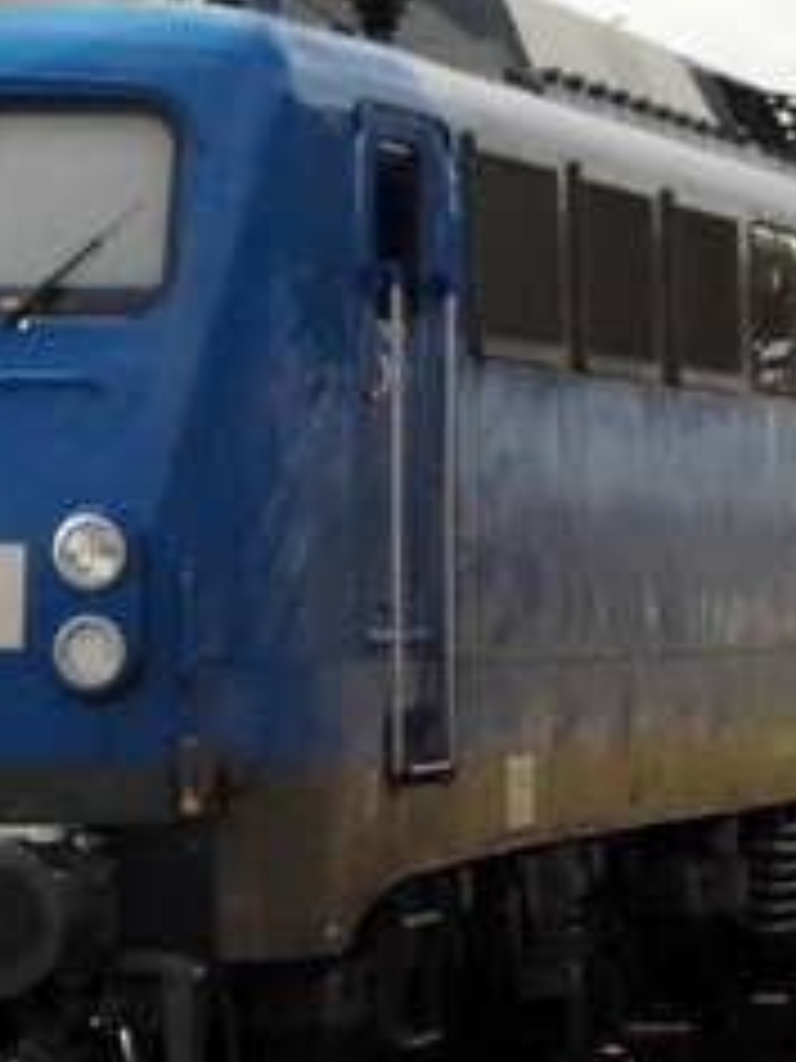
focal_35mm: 197
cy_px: 482
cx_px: 270
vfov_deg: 10.0
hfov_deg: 7.5
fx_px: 6040
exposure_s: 1/317
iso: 400
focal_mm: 10.4
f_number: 11.1
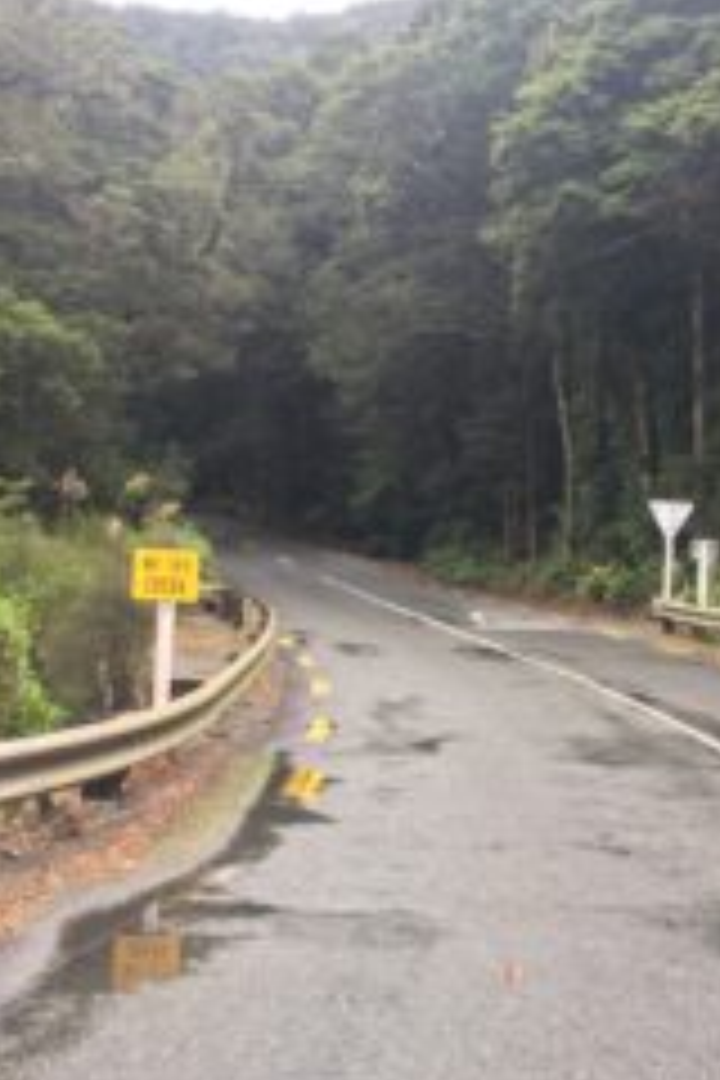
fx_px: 1320
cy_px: 578
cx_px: 410
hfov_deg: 30.5
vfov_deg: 44.5
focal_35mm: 44
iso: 25
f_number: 2.2
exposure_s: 1/50
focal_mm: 4.15
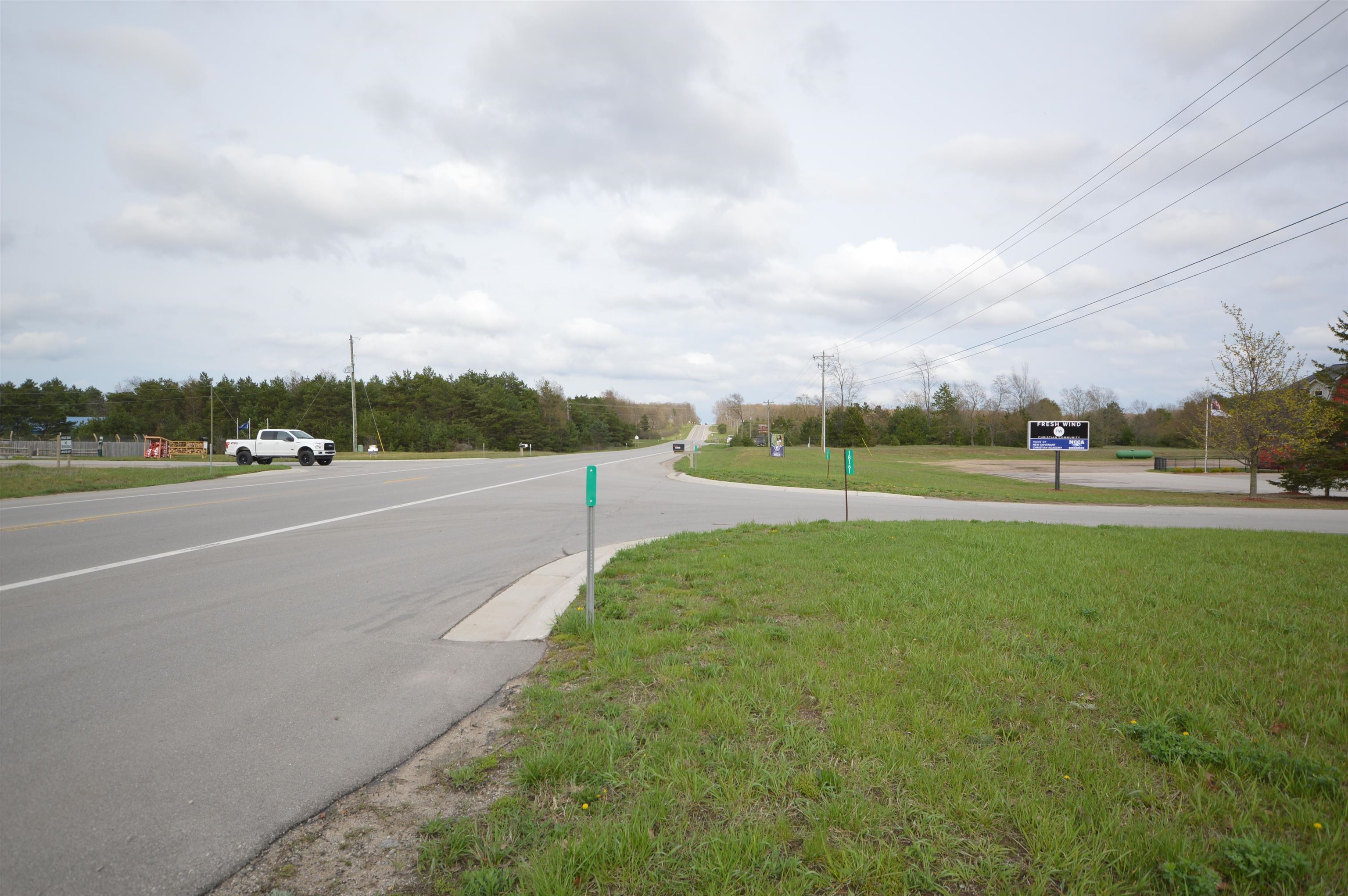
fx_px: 786
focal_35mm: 21
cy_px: 448
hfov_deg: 81.3
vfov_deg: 59.4
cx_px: 674
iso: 100
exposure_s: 1/160
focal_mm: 14
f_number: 6.3
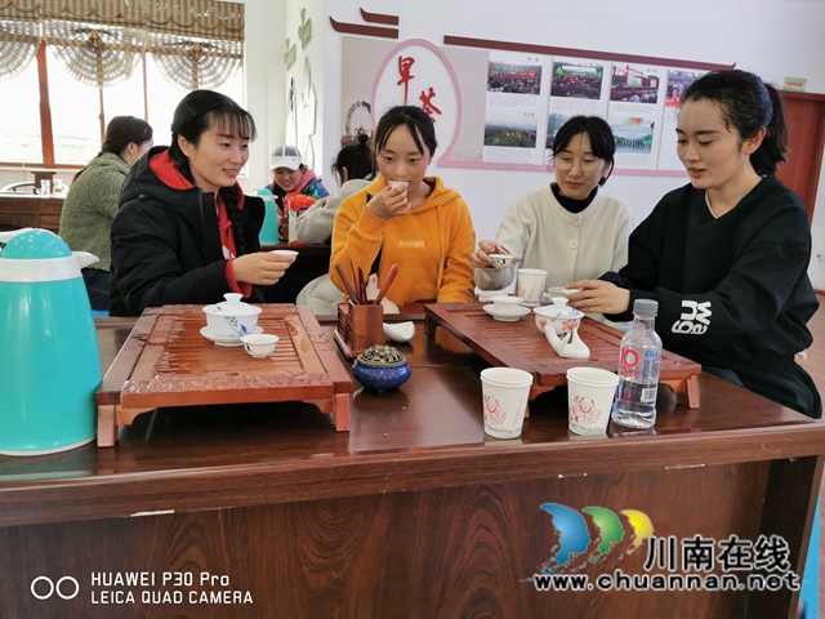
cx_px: 412
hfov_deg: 65.3
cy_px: 310
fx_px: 643
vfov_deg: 51.4
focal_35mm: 27
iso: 160
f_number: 1.6
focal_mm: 5.56
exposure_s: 1/120
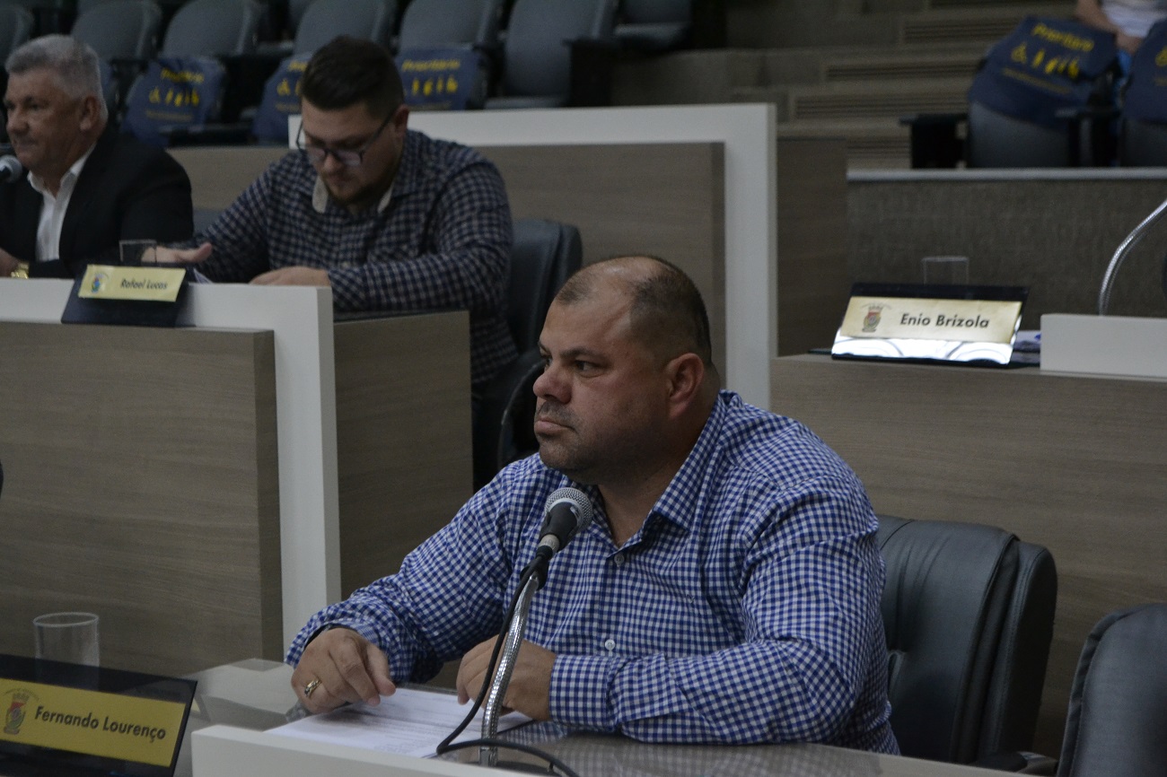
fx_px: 2528
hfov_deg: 26.0
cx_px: 584
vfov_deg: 17.5
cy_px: 388
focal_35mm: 78
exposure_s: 1/80
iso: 1600
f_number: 5.6
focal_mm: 52
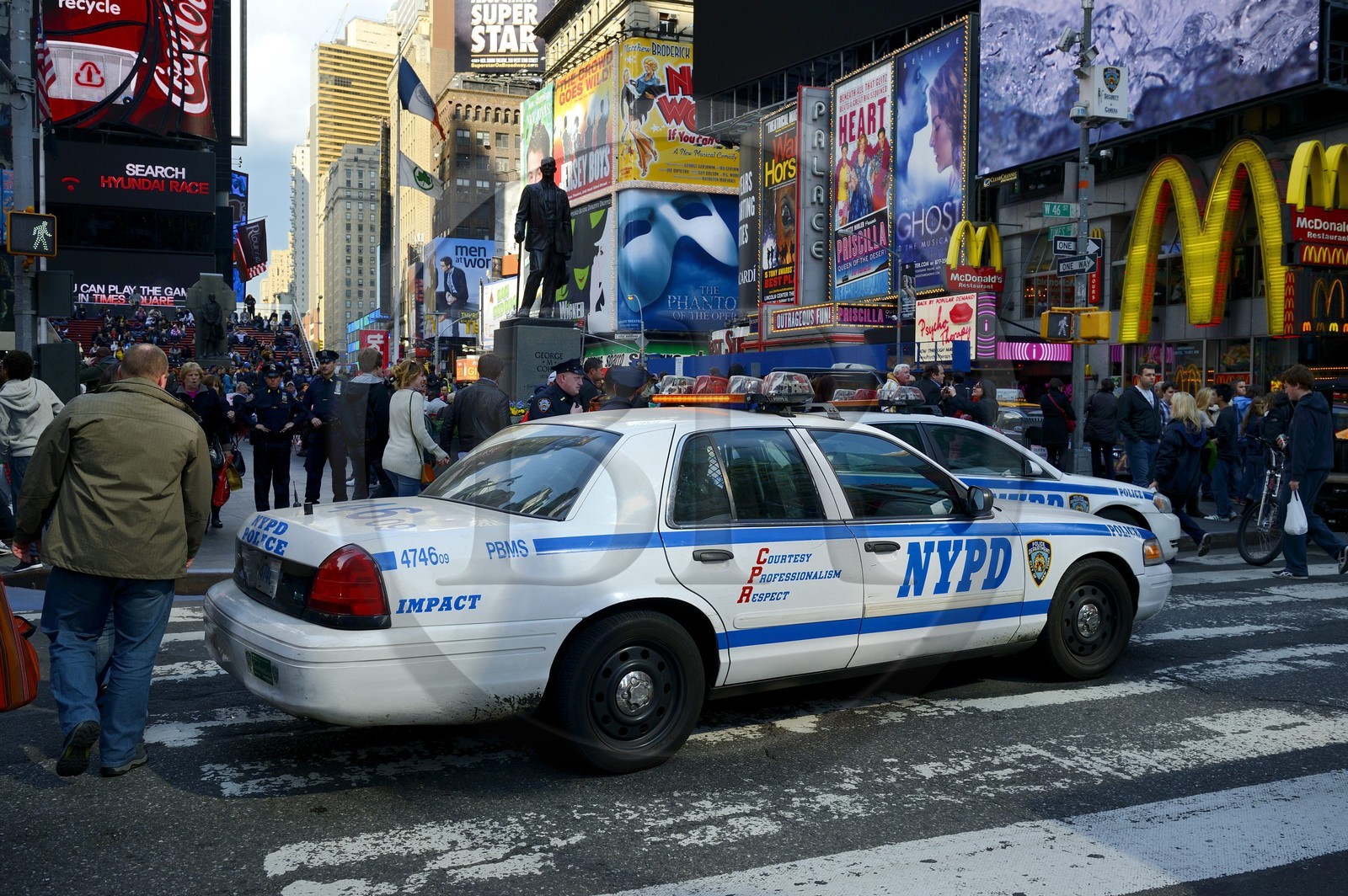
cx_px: 674
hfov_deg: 60.3
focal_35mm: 31
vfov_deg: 42.3
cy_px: 448
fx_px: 1160
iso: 400
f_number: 7.1
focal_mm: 31
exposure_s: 1/500
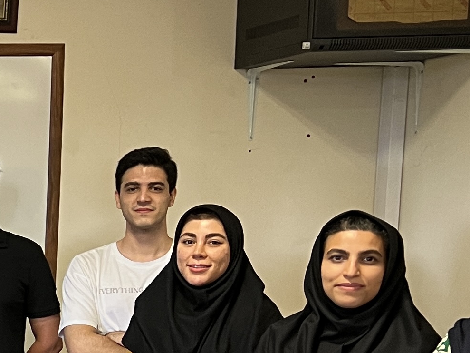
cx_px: -425
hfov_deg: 15.4
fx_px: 1439
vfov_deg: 13.7
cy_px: 376
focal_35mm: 106
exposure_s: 1/50
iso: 200
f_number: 1.5
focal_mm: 5.7
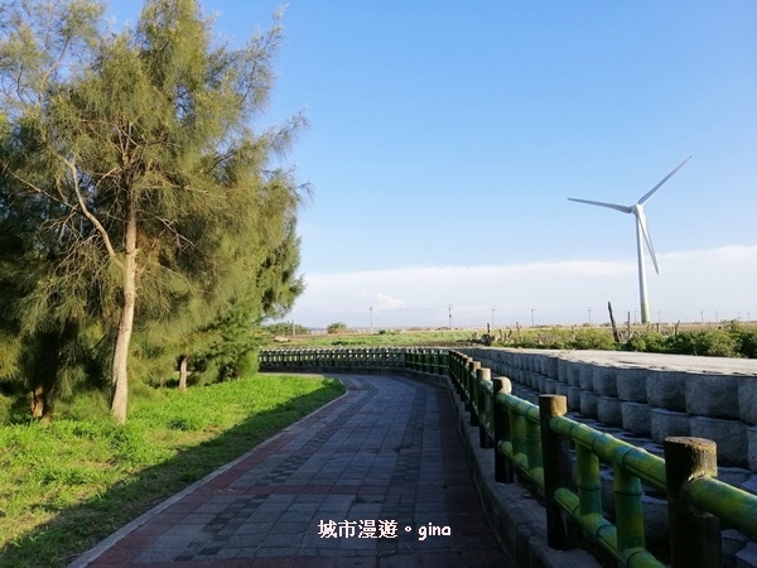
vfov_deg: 53.1
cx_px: 378
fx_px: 569
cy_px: 284
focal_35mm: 26
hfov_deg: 67.3
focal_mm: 3.81
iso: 50
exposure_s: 1/559
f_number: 2.2
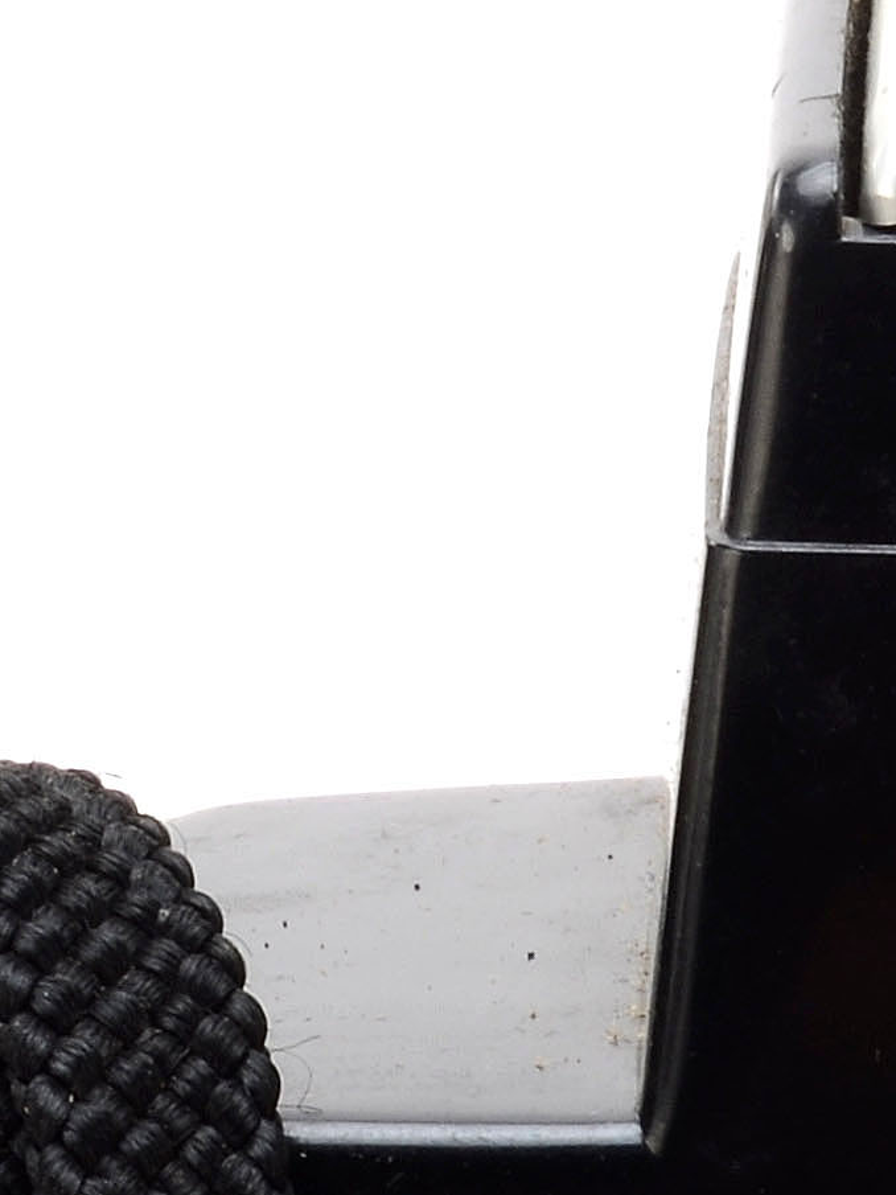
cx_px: 803
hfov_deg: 3.4
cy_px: 1966
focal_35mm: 432
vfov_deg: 4.6
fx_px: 14896
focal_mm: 55
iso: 100
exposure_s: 1/160
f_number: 20
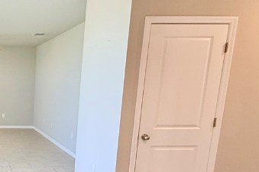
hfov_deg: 37.4
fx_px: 317
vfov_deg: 29.5
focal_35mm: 44
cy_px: 147
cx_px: -25
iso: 125
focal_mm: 2.22
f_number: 2.2
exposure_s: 1/120
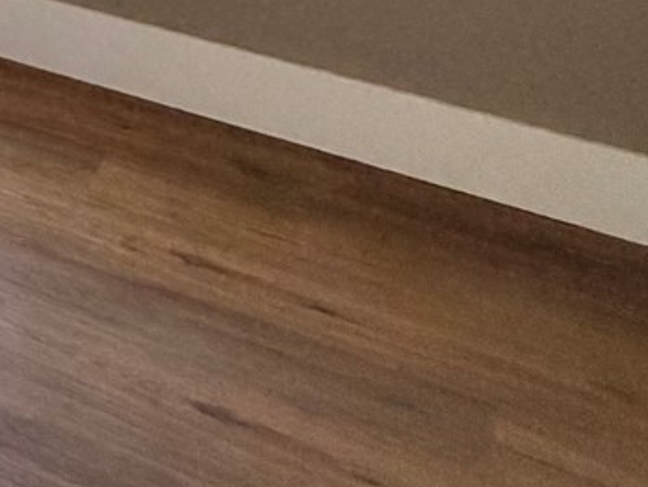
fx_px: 1442
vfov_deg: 15.7
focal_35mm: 77
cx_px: -802
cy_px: -452
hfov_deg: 16.1
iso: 320
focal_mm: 2.22
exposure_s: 1/120
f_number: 2.2
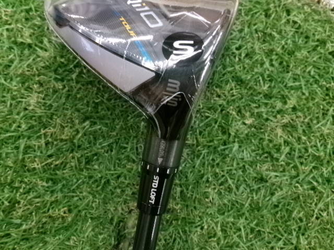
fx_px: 270
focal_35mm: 28
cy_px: 125
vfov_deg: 49.7
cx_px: 167
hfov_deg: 63.4
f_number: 3.9
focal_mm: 5.1
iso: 800
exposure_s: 1/34
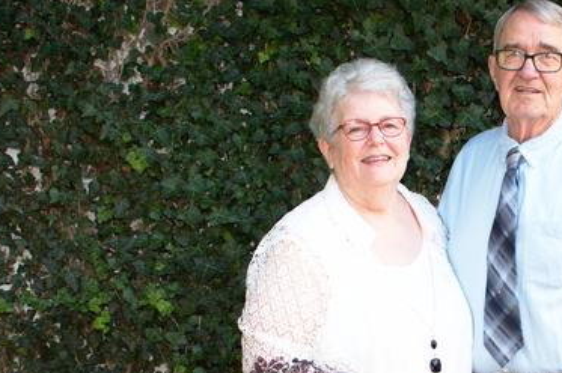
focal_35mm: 86
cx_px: 454
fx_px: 1342
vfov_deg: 15.6
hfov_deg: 23.3
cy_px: 347
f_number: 4.8
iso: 160
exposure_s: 1/60
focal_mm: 27
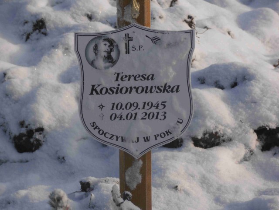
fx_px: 1338
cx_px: 140
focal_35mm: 166
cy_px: 105
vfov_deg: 8.9
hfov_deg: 11.9
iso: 80
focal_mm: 29.44
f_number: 5.9
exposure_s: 1/800
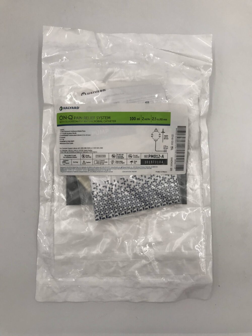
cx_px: 126
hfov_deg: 49.8
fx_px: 272
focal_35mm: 28
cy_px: 168
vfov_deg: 63.4
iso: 25
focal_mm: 3.99
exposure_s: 1/60
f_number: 1.8
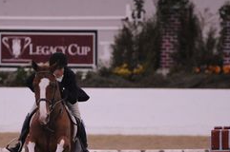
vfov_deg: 2.6
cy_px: 148
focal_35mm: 532
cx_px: 63
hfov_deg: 3.9
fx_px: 3394
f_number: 2.8
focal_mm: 200
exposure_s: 1/400
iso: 5000
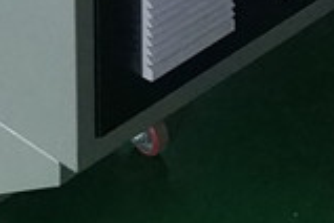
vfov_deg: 7.6
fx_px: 1549
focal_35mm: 167
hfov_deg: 12.1
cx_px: -21
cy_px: -341
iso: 800
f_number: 2
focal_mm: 4.5
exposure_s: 1/25
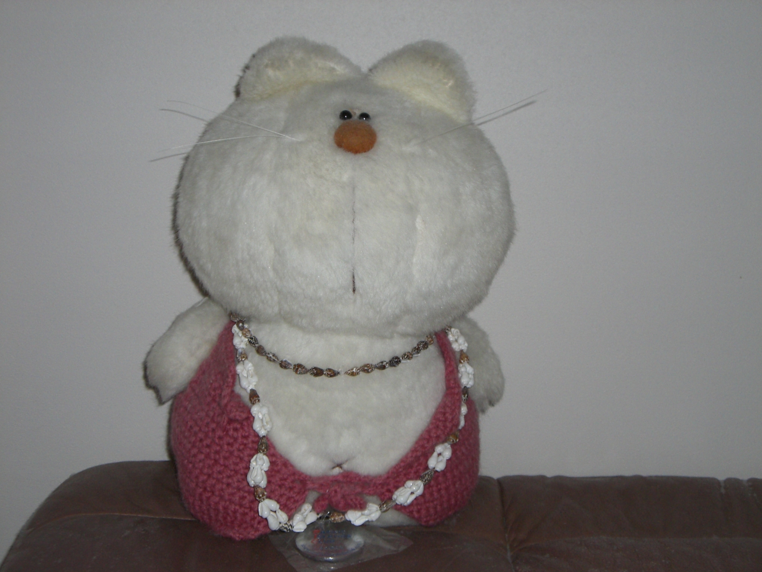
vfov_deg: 26.6
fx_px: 1211
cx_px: 381
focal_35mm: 55
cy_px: 286
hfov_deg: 34.9
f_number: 3.3
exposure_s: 1/60
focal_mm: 9
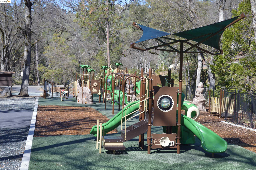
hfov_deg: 31.9
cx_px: 128
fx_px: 448
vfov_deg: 21.5
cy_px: 85
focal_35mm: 63
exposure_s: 1/200
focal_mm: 42
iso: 100
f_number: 5.3
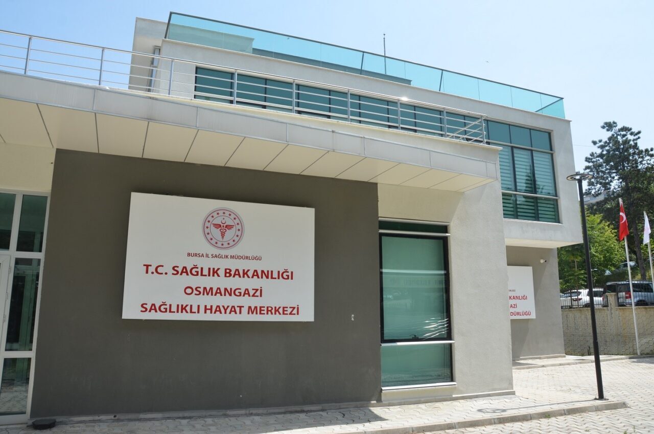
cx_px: 327
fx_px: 490
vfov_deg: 47.7
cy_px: 217
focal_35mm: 27
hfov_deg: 67.5
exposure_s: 1/250
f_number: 8
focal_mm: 18
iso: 125
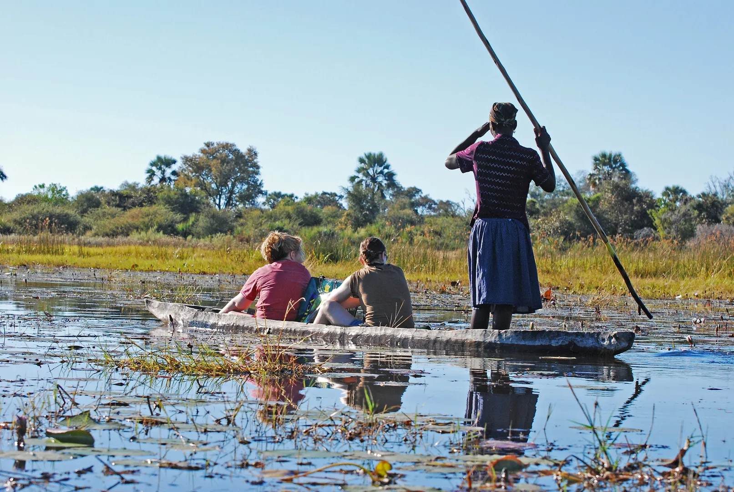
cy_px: 246
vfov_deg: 13.1
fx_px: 2144
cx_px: 367
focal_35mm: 105
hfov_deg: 19.4
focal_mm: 70
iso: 400
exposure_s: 1/640
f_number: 8
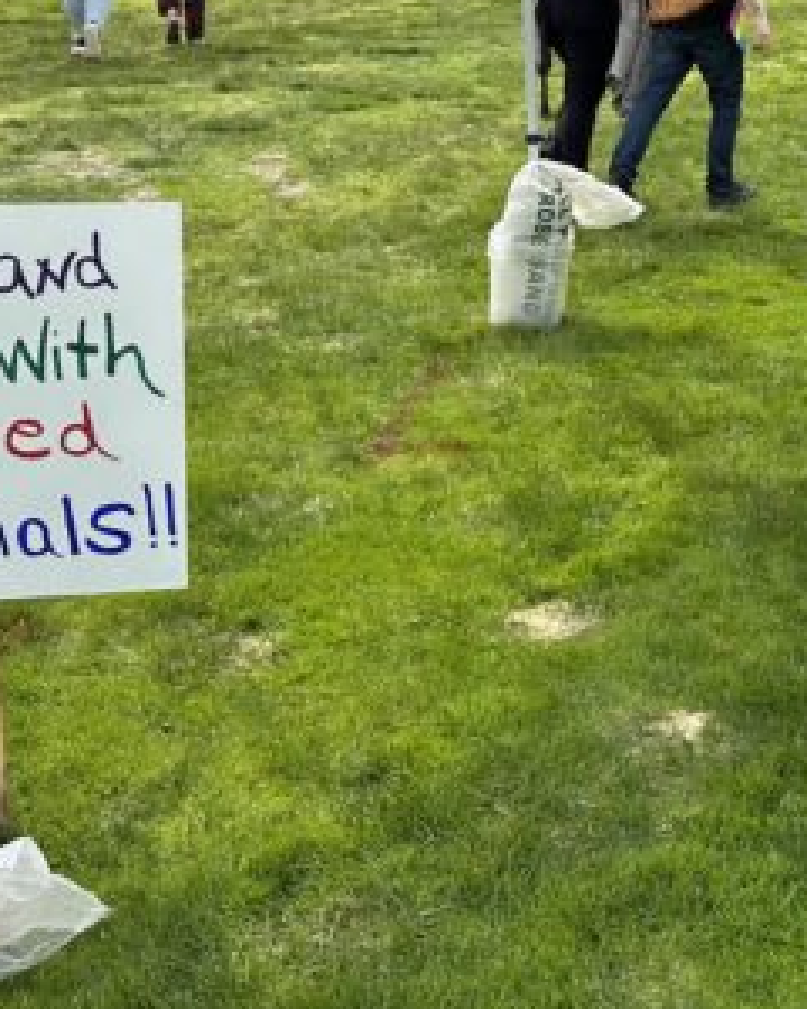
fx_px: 1791
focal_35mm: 60
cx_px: 790
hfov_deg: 24.3
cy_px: 172
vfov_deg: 30.5
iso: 80
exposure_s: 1/3472
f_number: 1.78
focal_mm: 6.86
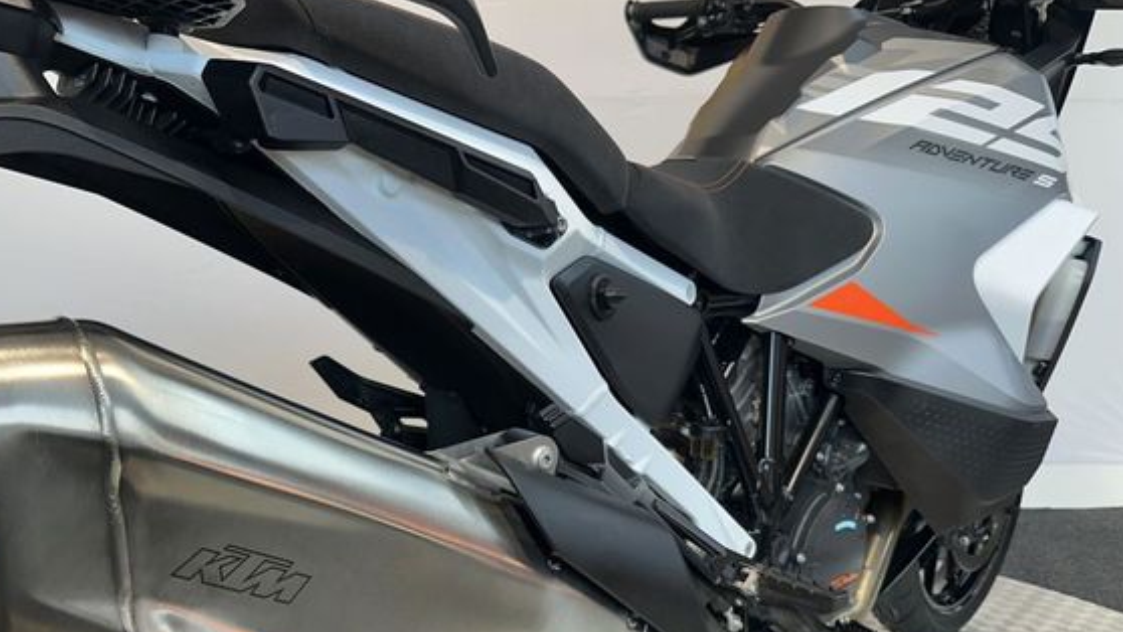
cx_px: 523
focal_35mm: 30
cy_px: 397
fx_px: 893
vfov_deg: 38.7
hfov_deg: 64.2
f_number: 1.78
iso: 80
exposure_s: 1/100
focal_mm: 6.86
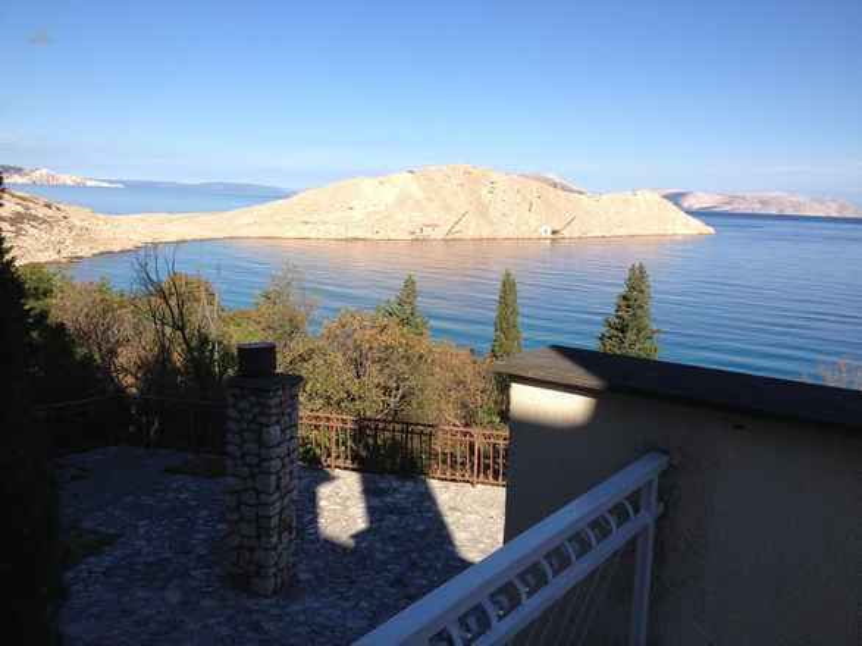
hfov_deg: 52.6
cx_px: 431
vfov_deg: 40.7
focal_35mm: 35
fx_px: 871
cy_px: 323
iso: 50
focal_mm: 4.28
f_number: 2.4
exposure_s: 1/1577
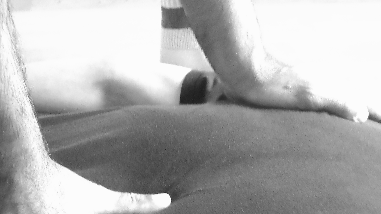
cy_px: 201
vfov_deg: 15.3
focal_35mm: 78
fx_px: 788
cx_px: 163
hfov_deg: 27.2
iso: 800
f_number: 4
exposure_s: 1/5
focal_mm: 8.9
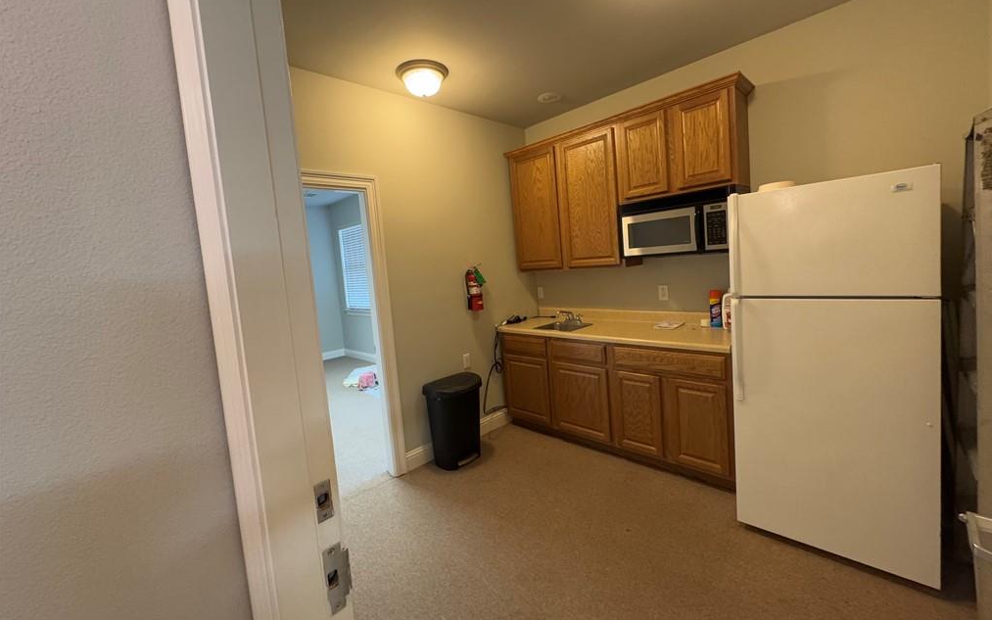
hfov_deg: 101.5
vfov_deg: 74.7
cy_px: 292
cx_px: 498
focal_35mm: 15
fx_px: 406
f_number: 2.2
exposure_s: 1/60
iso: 500
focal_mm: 2.22
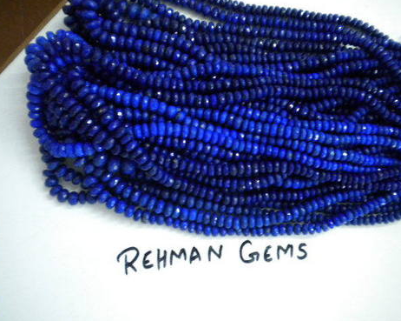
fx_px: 439
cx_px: 206
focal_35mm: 37
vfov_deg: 40.1
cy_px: 160
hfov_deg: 49.1
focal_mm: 6.3
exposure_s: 1/18.7
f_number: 3.1
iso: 400
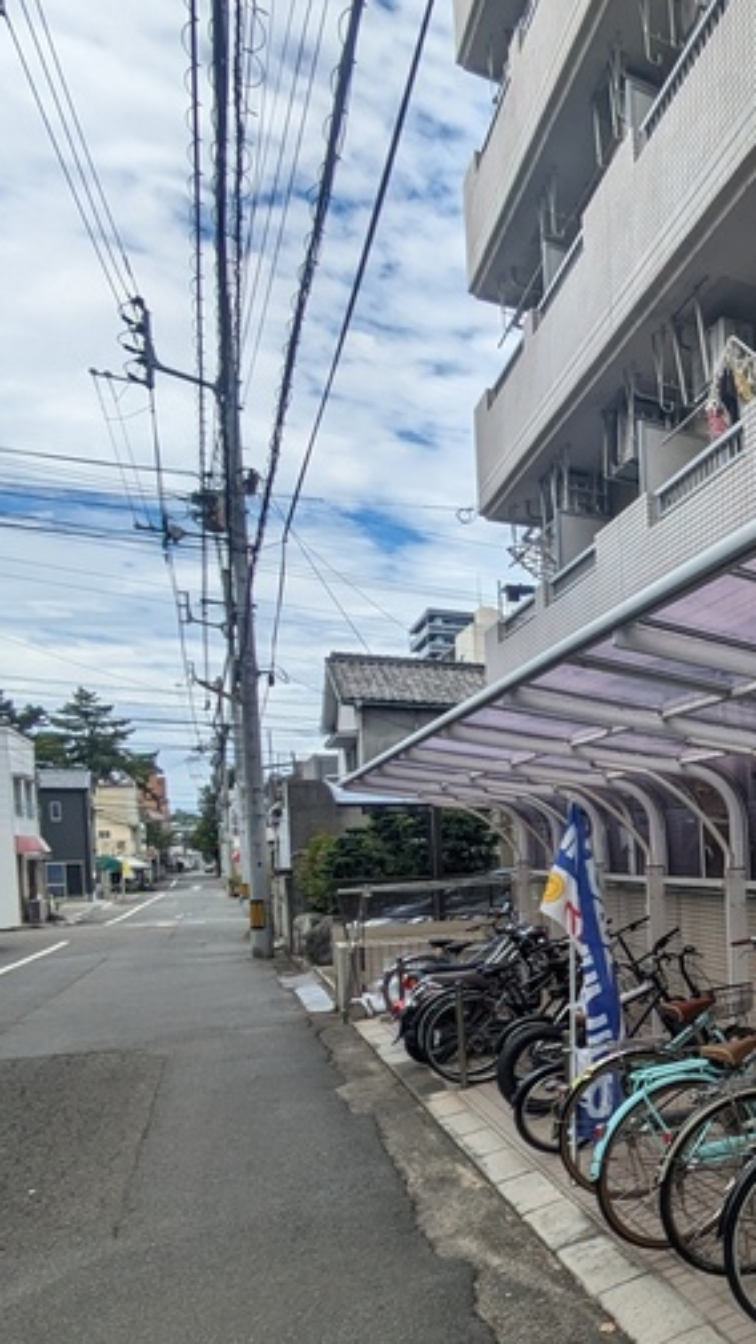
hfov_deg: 29.6
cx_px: 1047
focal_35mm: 29
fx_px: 1034
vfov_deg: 64.6
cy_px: 881
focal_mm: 1.83
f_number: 2.2
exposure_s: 1/1631
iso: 48
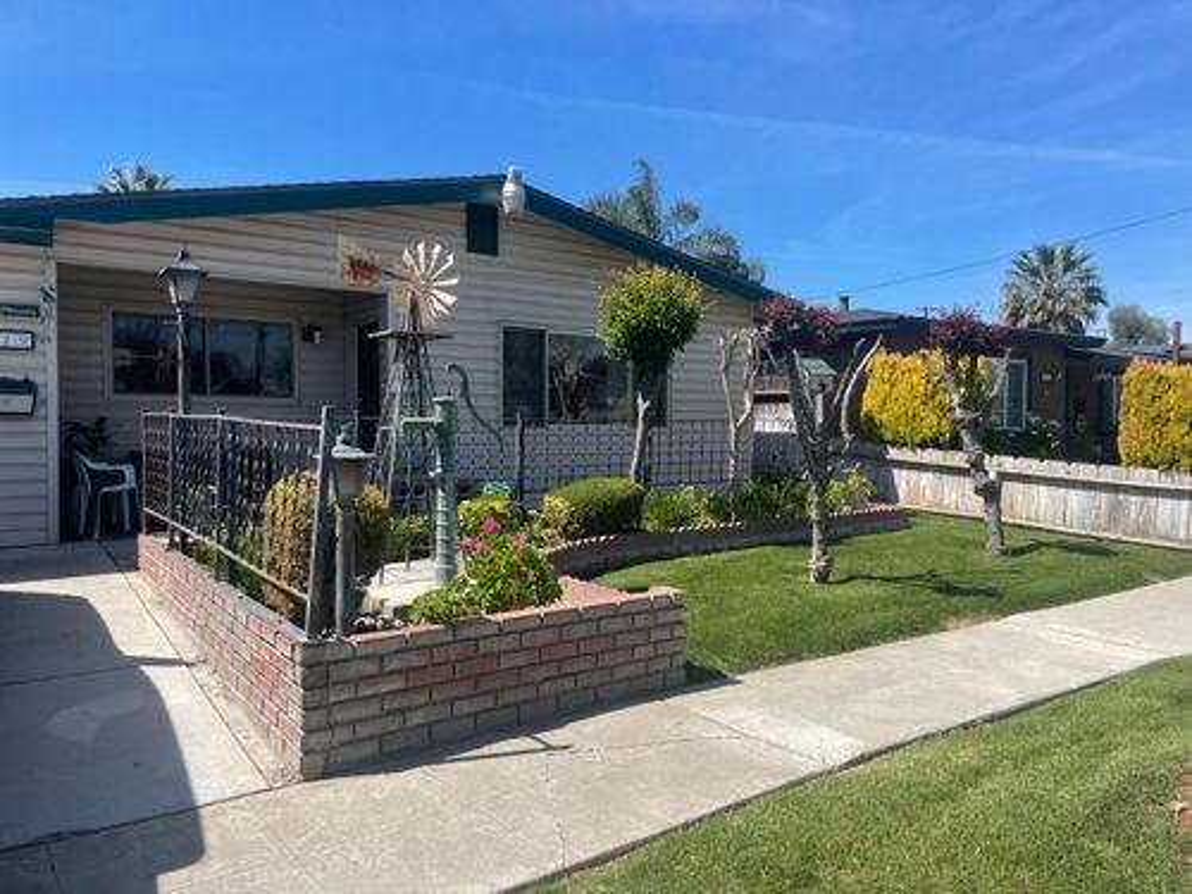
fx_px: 895
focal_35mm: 26
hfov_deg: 67.3
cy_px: 447
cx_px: 596
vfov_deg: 53.1
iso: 32
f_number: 1.6
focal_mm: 4.2
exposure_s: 1/3300
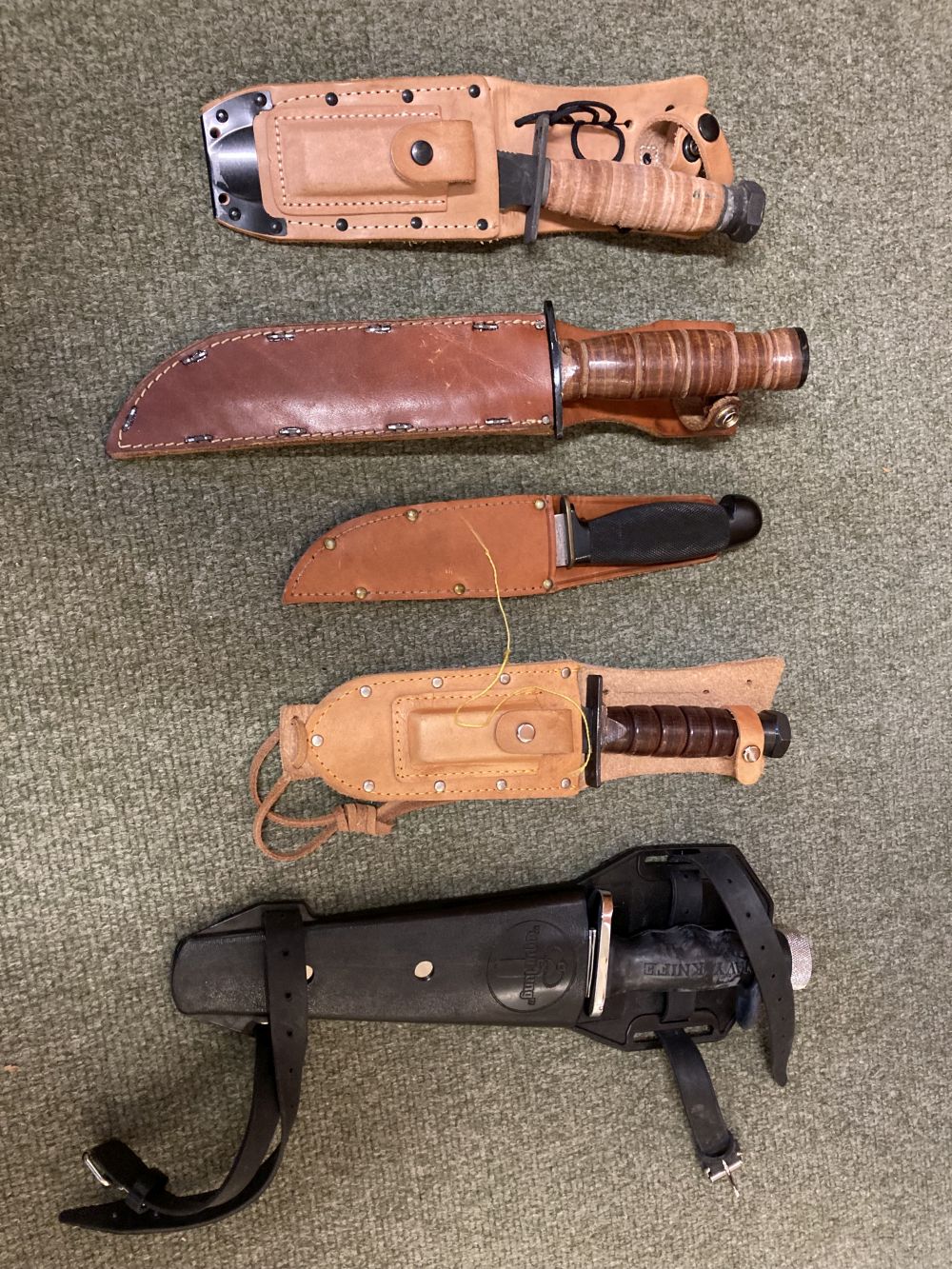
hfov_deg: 49.8
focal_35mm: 28
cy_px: 634
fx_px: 1027
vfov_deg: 63.4
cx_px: 476
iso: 320
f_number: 1.8
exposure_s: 1/25
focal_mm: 3.99
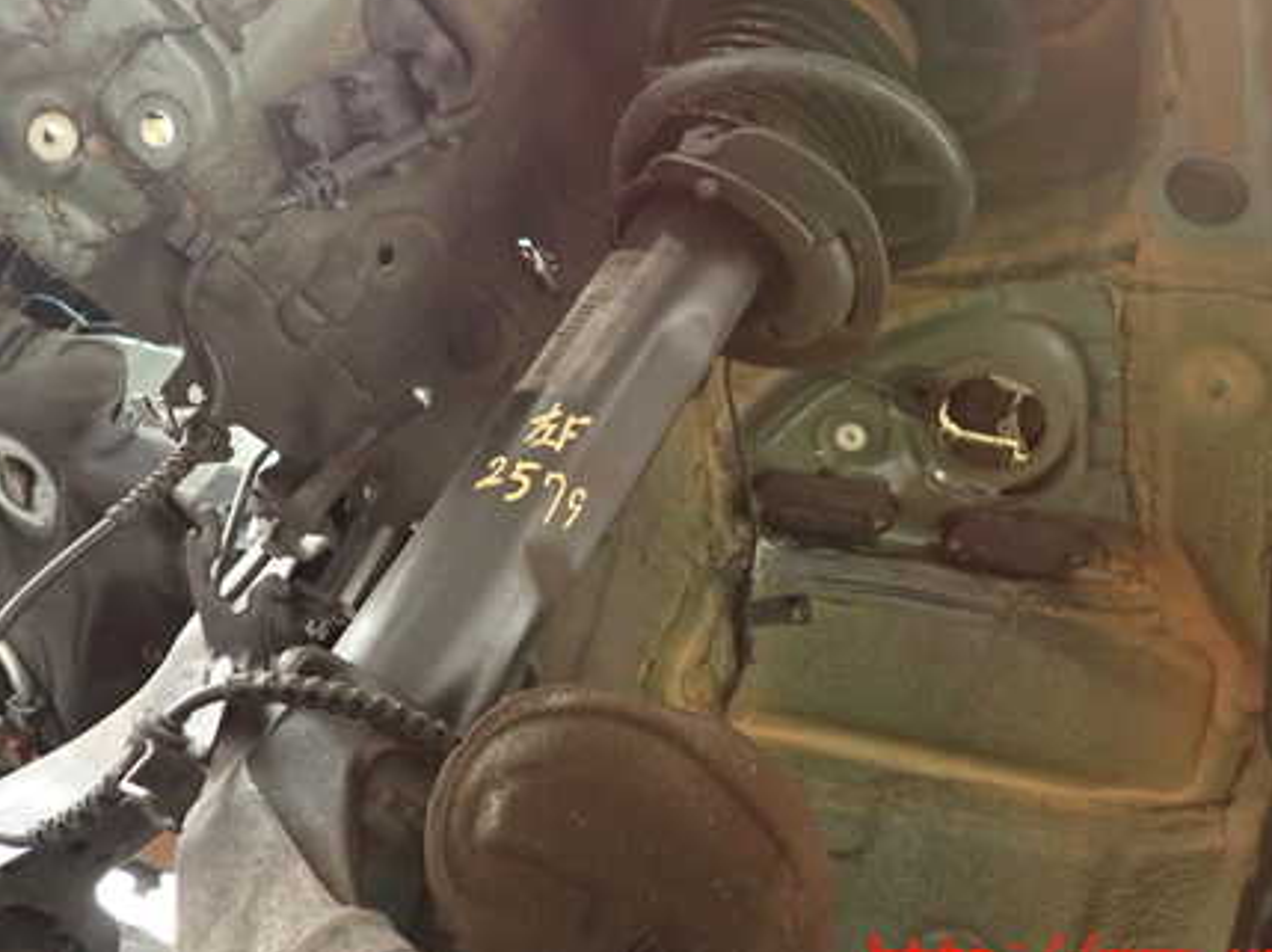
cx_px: 649
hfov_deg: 52.7
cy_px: 335
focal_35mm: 35
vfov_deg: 40.3
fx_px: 1285
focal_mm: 4.5
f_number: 2
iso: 500
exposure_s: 1/30
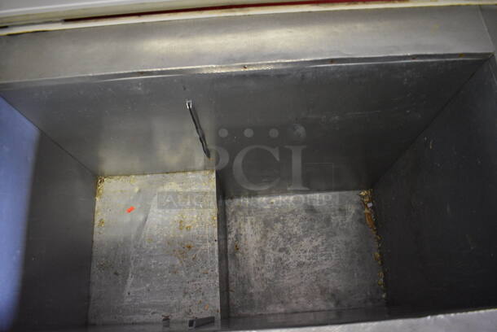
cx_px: 248
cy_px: 166
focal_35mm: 27
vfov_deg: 48.0
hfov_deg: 67.3
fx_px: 373
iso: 2200
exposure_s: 1/30
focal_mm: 18
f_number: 3.5
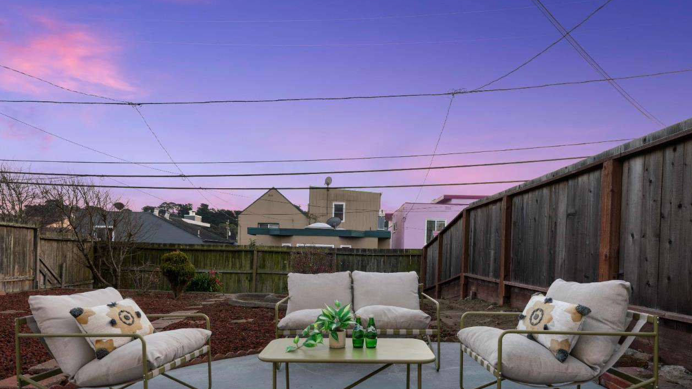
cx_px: 342
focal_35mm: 20
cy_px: 240
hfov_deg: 86.6
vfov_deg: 55.3
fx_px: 367
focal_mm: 16
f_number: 14
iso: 200
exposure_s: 1/1.25
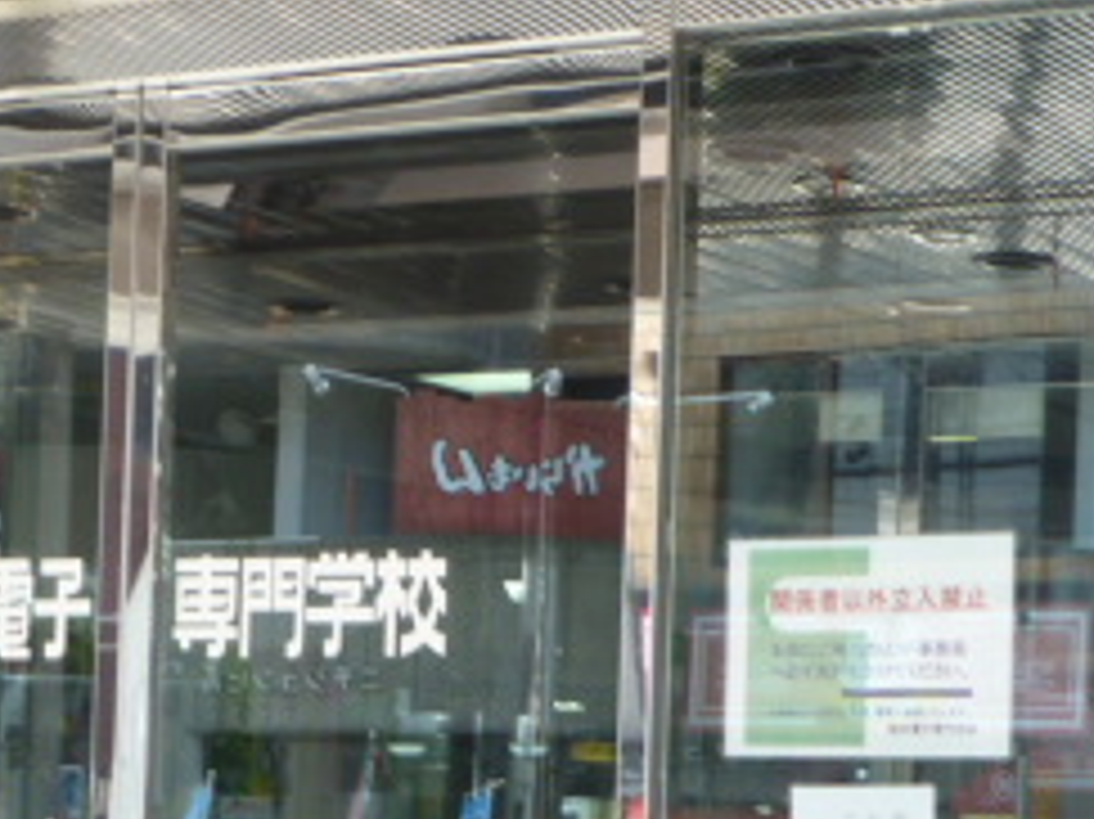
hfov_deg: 17.0
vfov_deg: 12.6
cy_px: 860
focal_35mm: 116
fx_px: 3664
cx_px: 401
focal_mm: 7.3
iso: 100
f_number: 3.7
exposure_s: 1/30
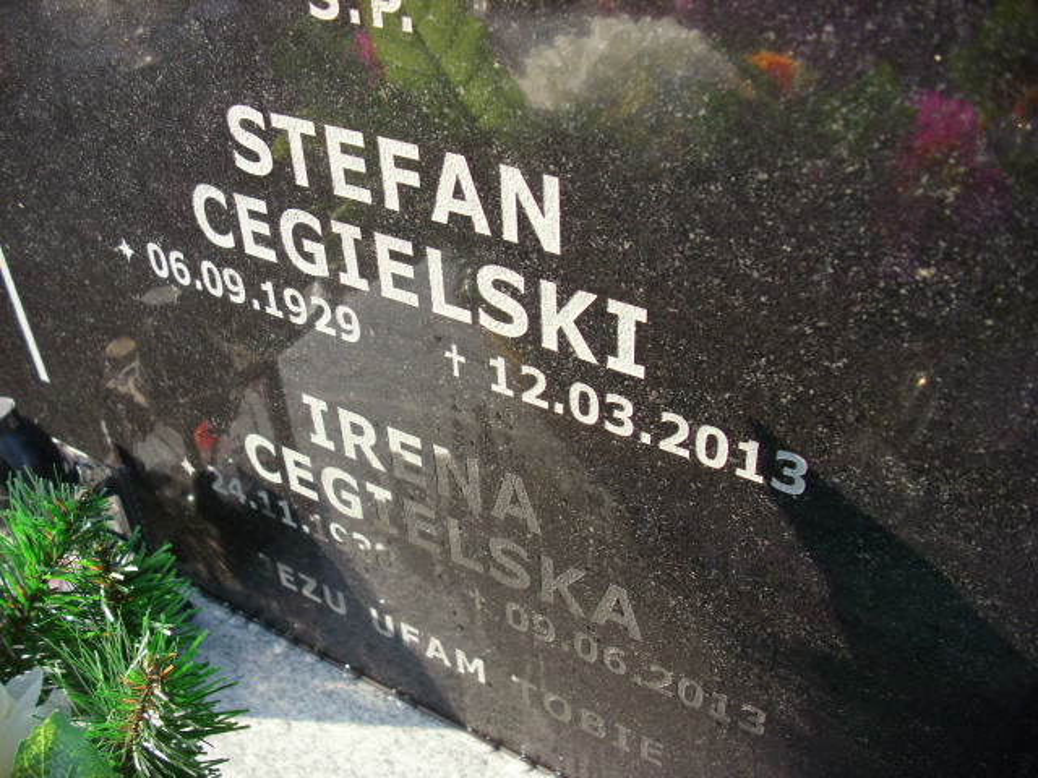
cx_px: 519
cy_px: 389
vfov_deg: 38.7
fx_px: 1109
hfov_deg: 50.1
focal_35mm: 37
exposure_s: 1/201
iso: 50
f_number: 2.8
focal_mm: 6.2
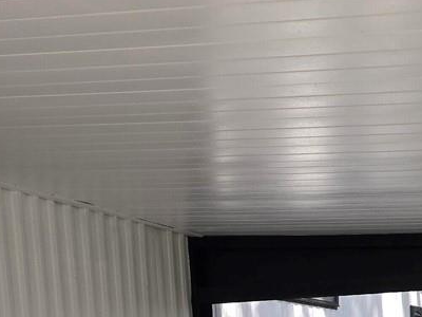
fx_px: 1122
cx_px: 445
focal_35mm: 92
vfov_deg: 14.3
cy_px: 554
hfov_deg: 20.5
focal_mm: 6.3
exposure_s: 1/120
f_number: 1.7
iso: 25
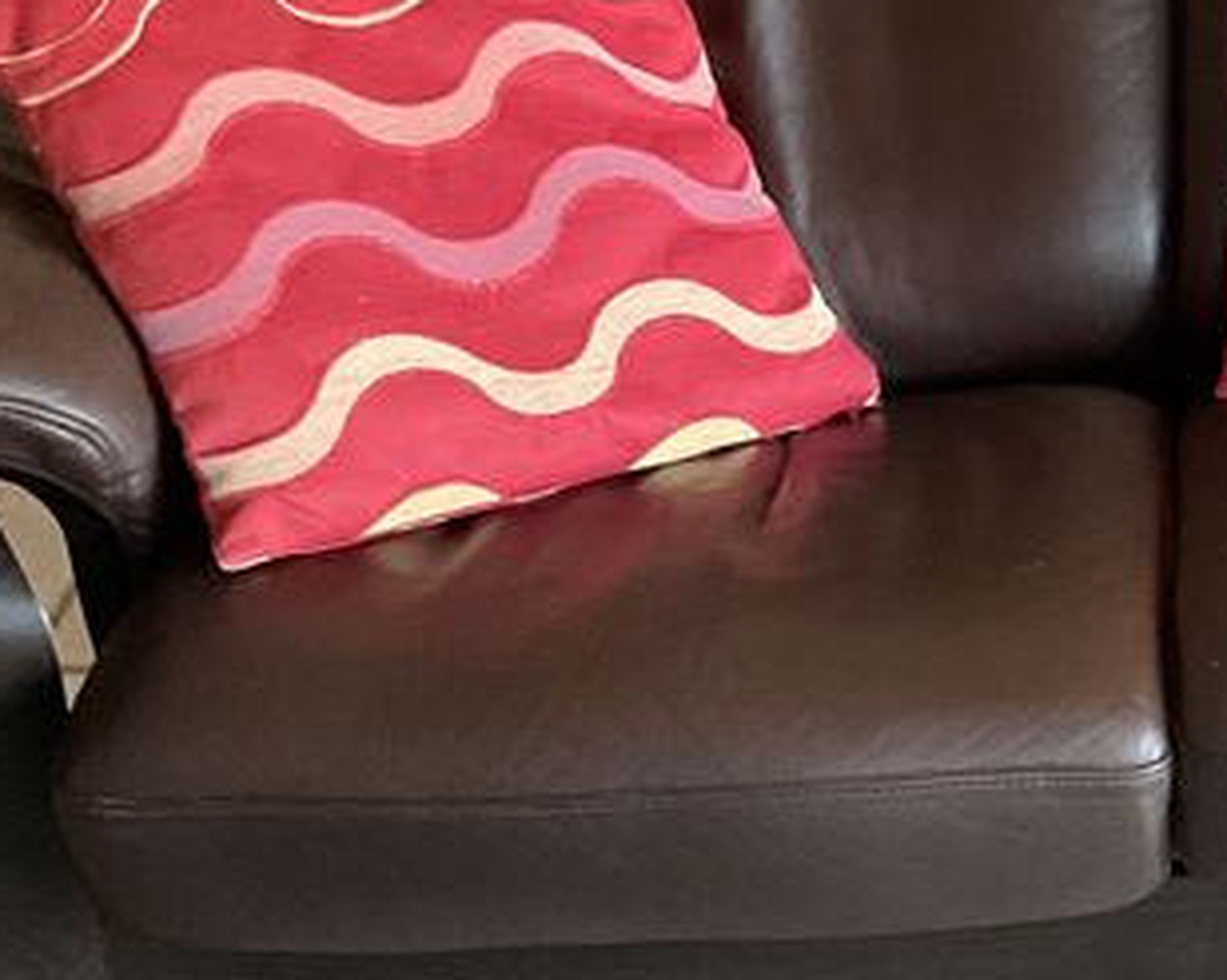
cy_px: 147
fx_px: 3339
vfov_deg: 16.5
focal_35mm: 92
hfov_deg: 19.3
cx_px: 1586
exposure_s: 1/60
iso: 250
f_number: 1.8
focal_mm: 3
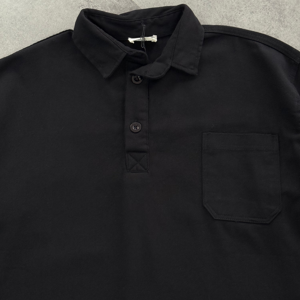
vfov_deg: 30.0
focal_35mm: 57
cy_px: 149
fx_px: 559
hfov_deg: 30.0
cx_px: 150
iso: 125
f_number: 1.78
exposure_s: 1/100
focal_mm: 6.76
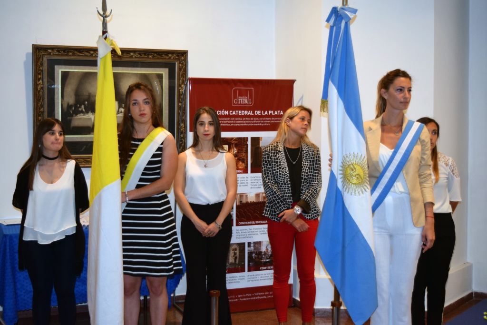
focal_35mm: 51
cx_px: 244
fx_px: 690
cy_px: 162
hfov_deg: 38.9
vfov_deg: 26.5
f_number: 4.5
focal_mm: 34
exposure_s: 1/60
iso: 800
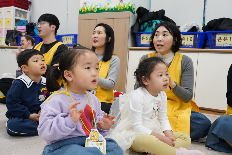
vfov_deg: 38.9
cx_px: 116
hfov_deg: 55.8
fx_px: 219
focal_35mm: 34
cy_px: 78
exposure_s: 1/60
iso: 2500
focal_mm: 34
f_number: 7.1
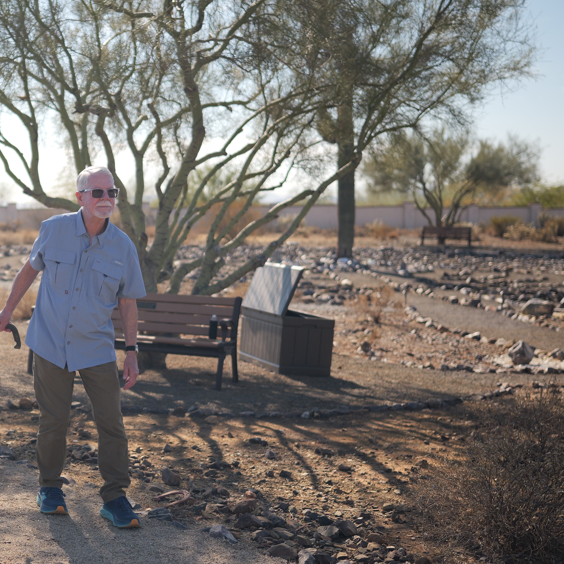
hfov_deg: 25.9
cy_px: 317
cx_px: 39
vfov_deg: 26.9
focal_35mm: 64
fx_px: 1180
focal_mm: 35
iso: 400
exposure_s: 1/640
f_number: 1.4
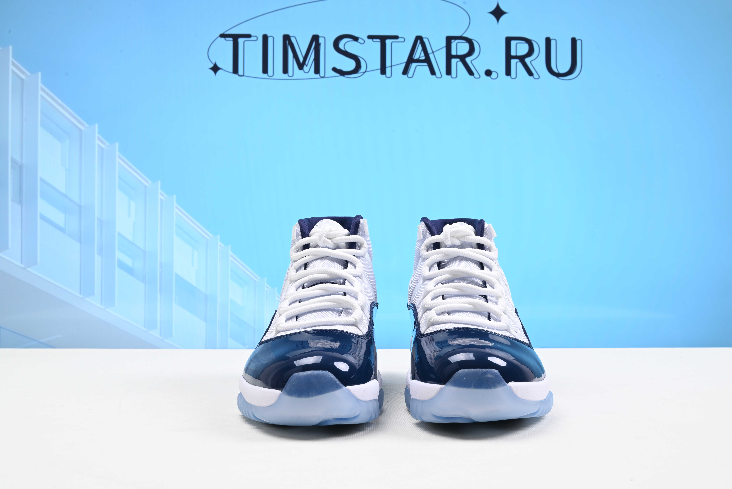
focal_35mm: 39
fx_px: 793
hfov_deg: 49.5
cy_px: 244
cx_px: 366
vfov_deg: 34.2
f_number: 16
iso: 100
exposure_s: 1/2
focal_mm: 39
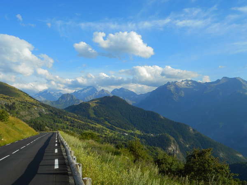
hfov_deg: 54.0
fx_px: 243
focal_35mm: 34
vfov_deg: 41.8
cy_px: 92
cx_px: 124
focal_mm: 6
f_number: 4.2
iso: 80
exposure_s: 1/640
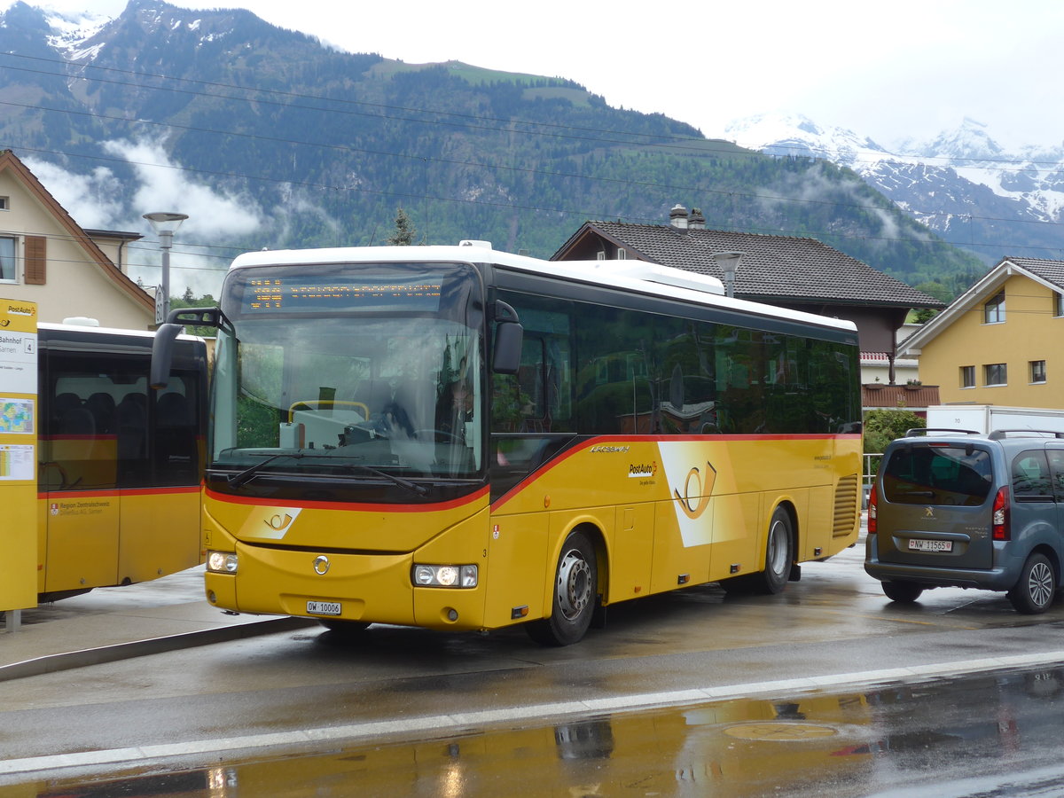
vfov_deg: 24.8
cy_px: 399
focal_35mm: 59
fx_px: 1813
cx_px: 532
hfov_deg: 32.7
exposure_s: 1/400
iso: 80
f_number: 3.5
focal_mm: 12
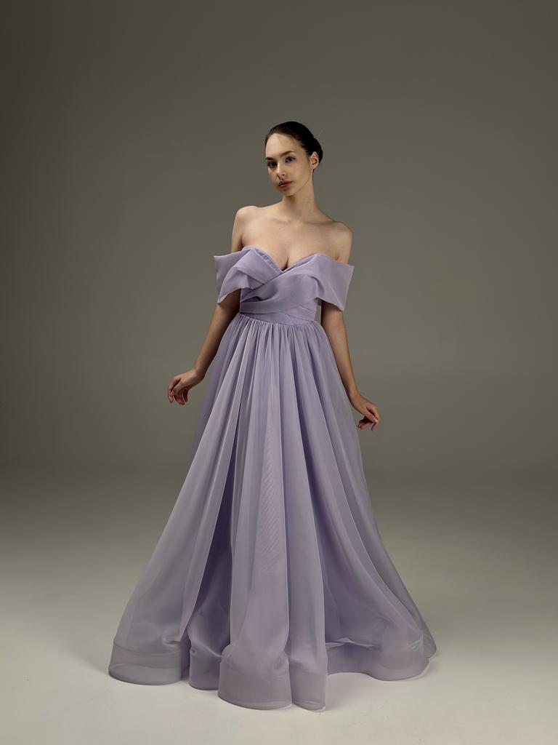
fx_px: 1032
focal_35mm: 48
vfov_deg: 39.7
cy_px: 372
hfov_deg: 30.3
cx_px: 279
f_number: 1.78
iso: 80
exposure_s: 1/681
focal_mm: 6.86
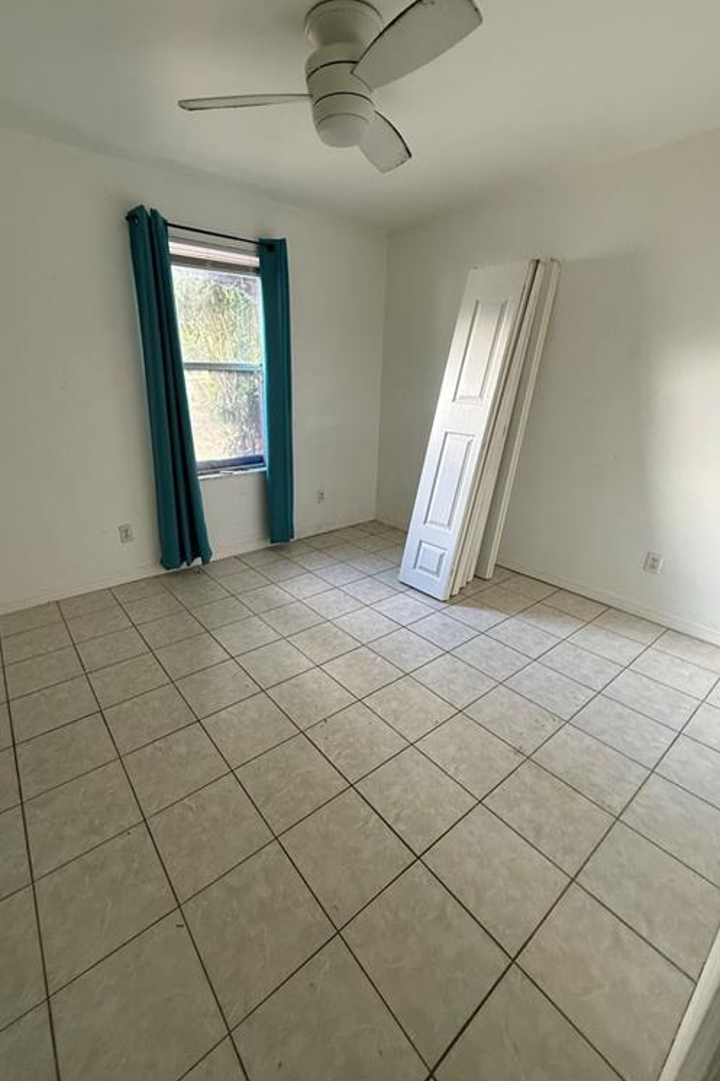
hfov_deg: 77.1
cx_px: 325
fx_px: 450
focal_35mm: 15
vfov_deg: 100.4
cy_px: 527
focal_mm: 2.22
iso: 320
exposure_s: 1/72
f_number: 2.2
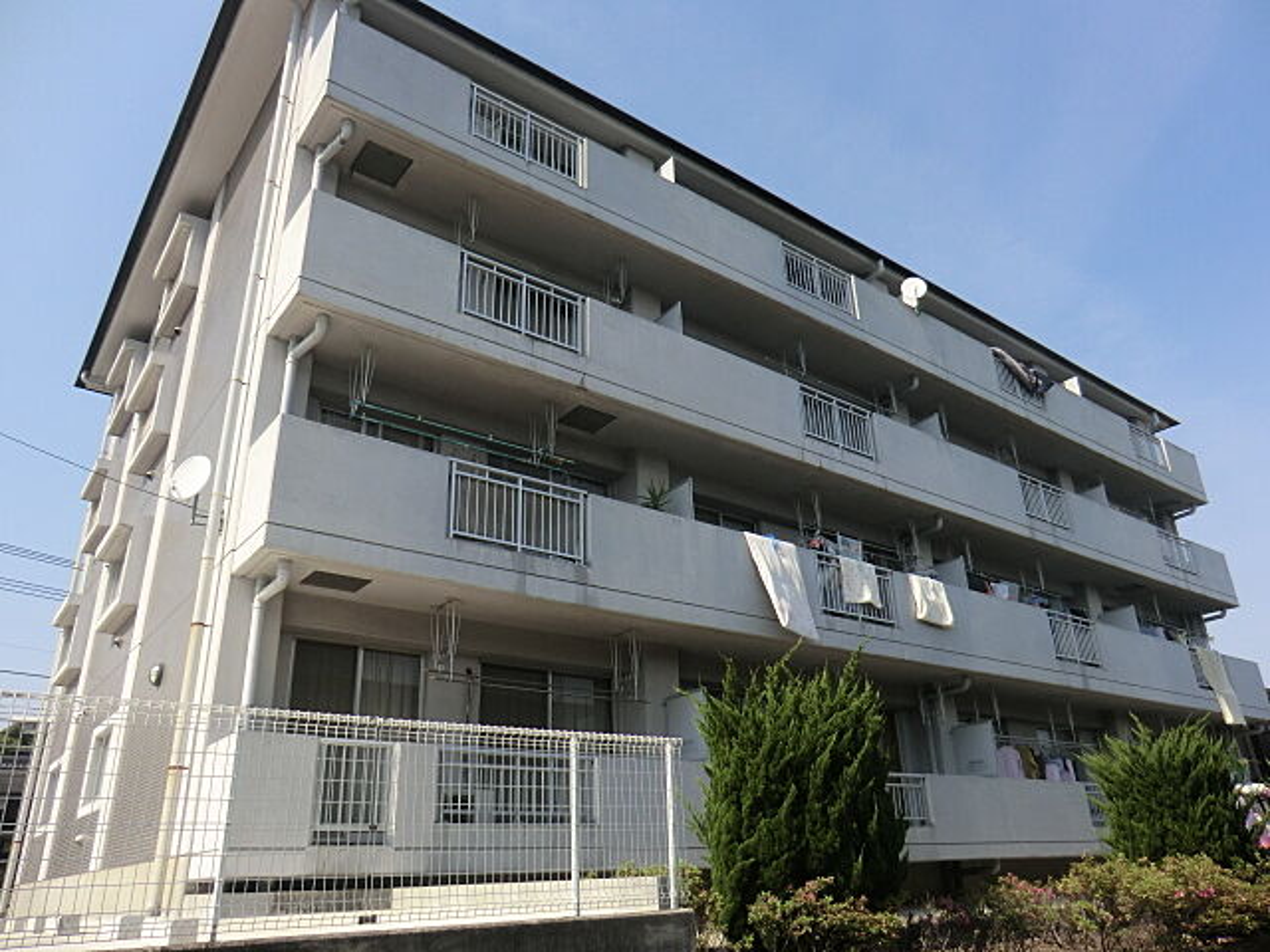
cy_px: 476
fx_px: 881
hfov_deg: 71.6
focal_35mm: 24
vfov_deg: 56.8
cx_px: 635
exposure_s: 1/1000
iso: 80
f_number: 3.2
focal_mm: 4.3
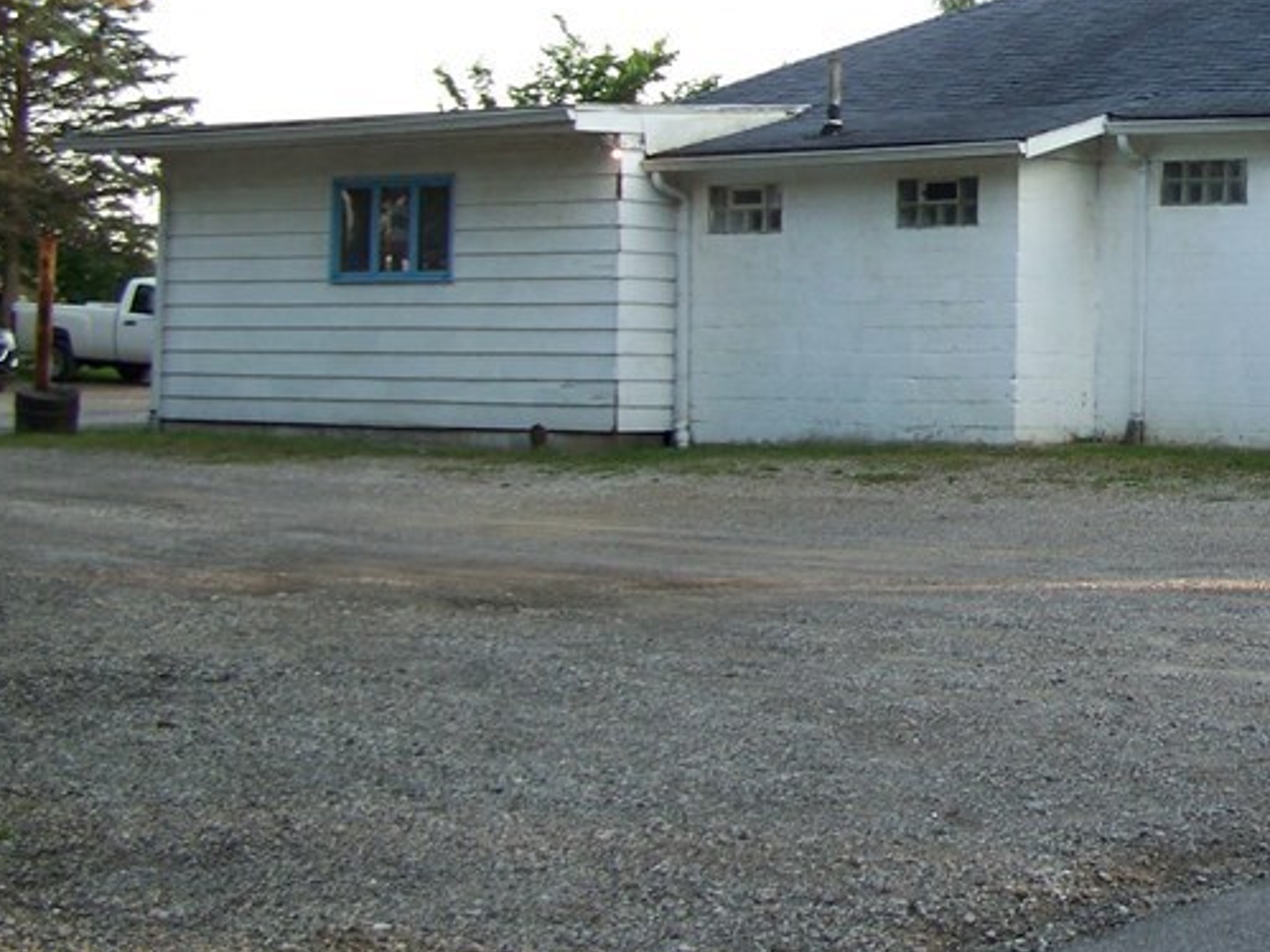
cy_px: 171
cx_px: 1270
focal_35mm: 78
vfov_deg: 18.7
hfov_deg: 23.9
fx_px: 2861
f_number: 2.8
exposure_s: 1/80
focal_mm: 6.3
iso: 64
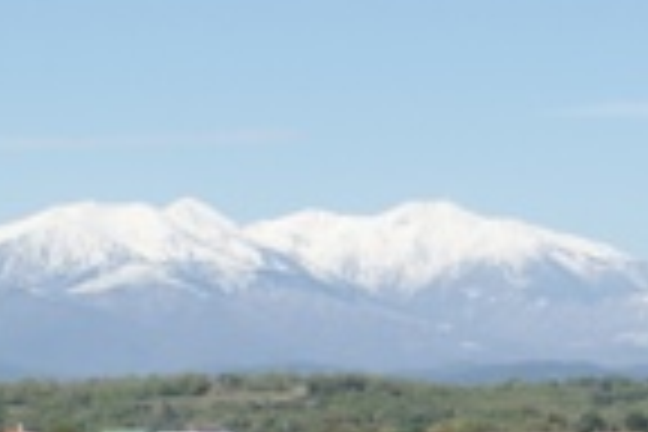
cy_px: 508
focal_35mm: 200
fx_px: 3600
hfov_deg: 10.2
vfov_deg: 6.8
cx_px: 598
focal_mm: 30
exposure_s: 1/160
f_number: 13
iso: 100
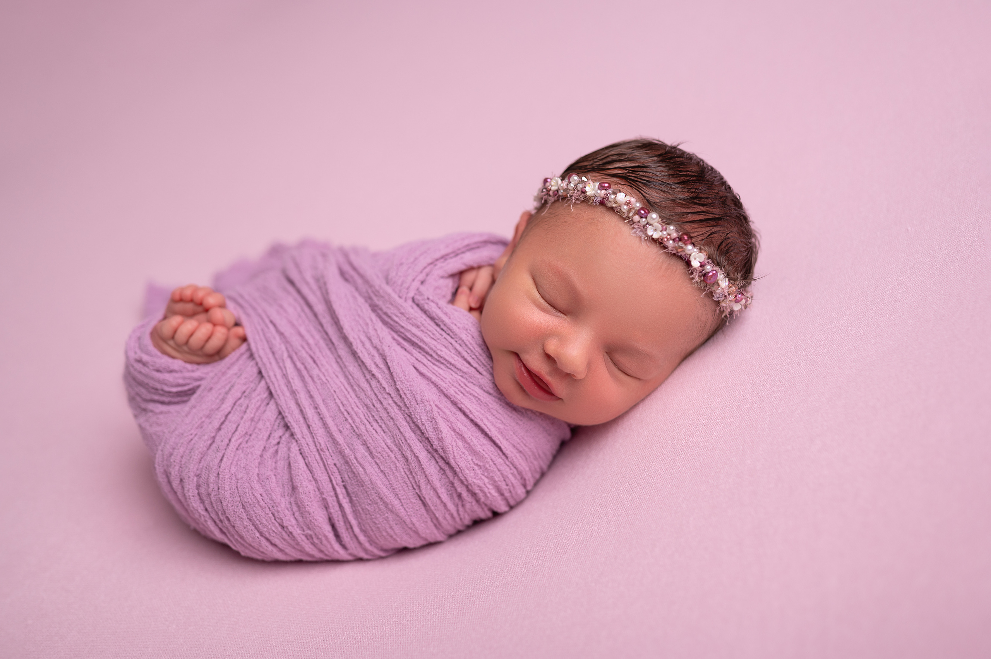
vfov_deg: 37.8
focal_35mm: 35
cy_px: 330
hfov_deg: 54.5
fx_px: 963
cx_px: 496
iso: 100
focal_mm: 35
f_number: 2.8
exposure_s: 1/160
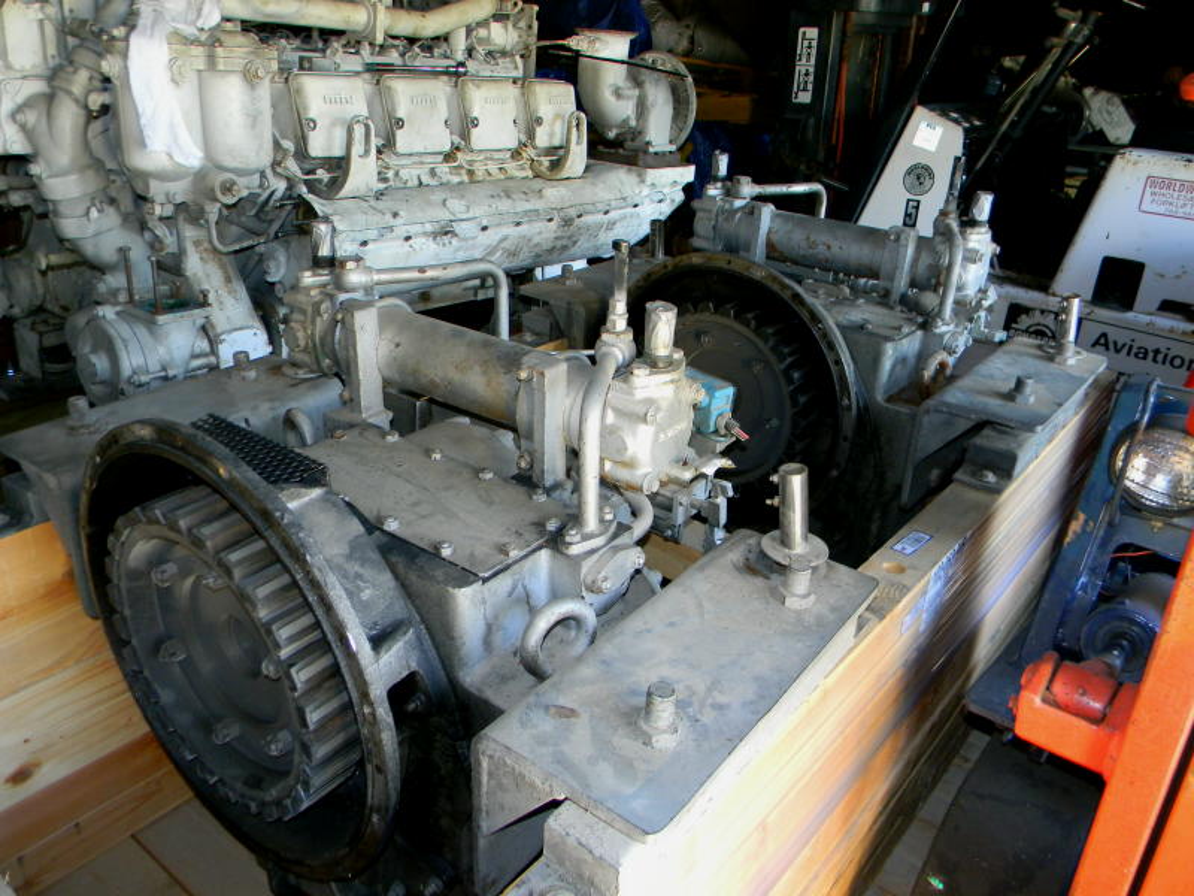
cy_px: 448
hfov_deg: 63.4
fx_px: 966
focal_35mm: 28
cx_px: 597
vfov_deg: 49.7
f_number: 3.5
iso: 180
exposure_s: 1/30
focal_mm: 5
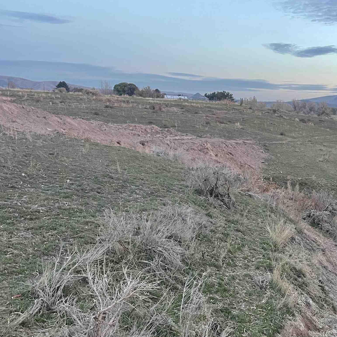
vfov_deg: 36.4
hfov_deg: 34.5
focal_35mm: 46
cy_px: 223
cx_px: 312
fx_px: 507
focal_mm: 5.1
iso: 200
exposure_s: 1/60
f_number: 1.6
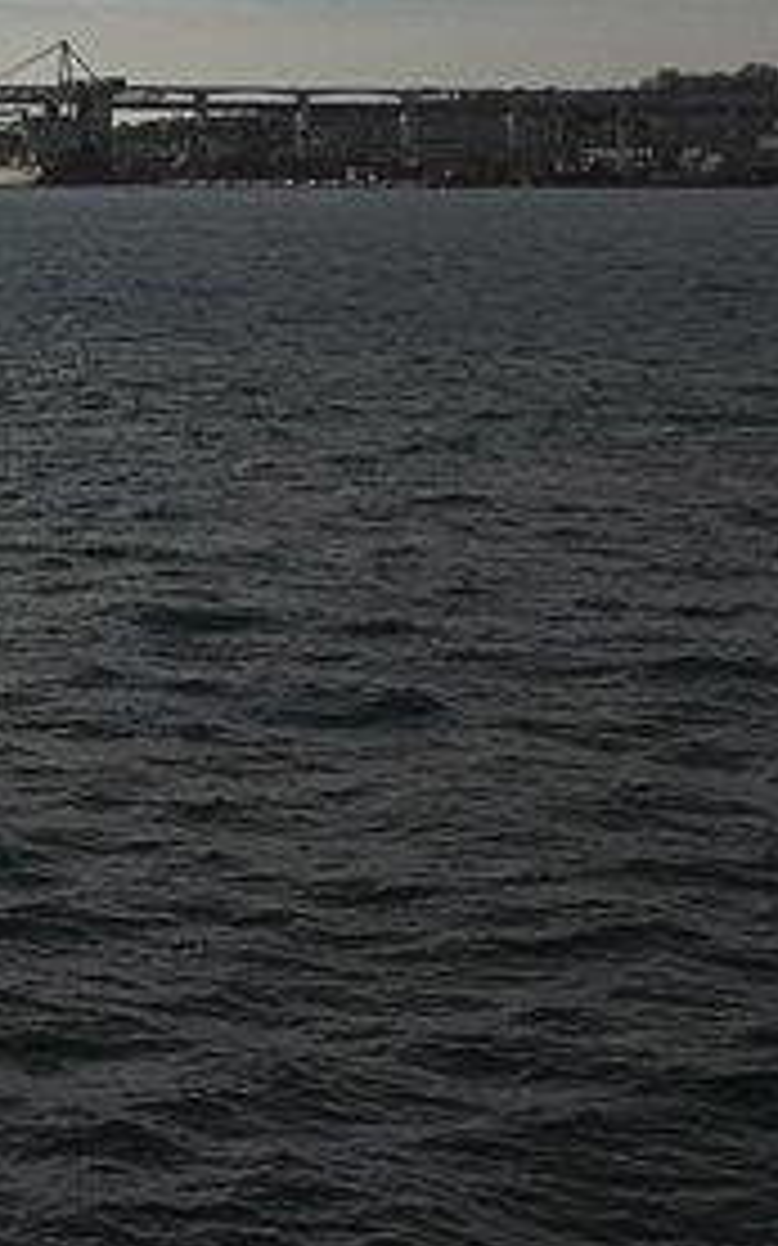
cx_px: -904
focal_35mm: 95
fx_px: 3225
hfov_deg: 11.9
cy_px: -27
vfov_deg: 21.1
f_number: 1.8
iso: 50
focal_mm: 3.95
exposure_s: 1/47619
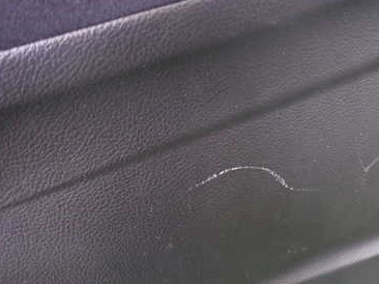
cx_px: 265
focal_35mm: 41
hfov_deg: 44.8
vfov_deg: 34.8
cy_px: 188
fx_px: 449
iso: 800
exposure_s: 1/25
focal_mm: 4.5
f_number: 2
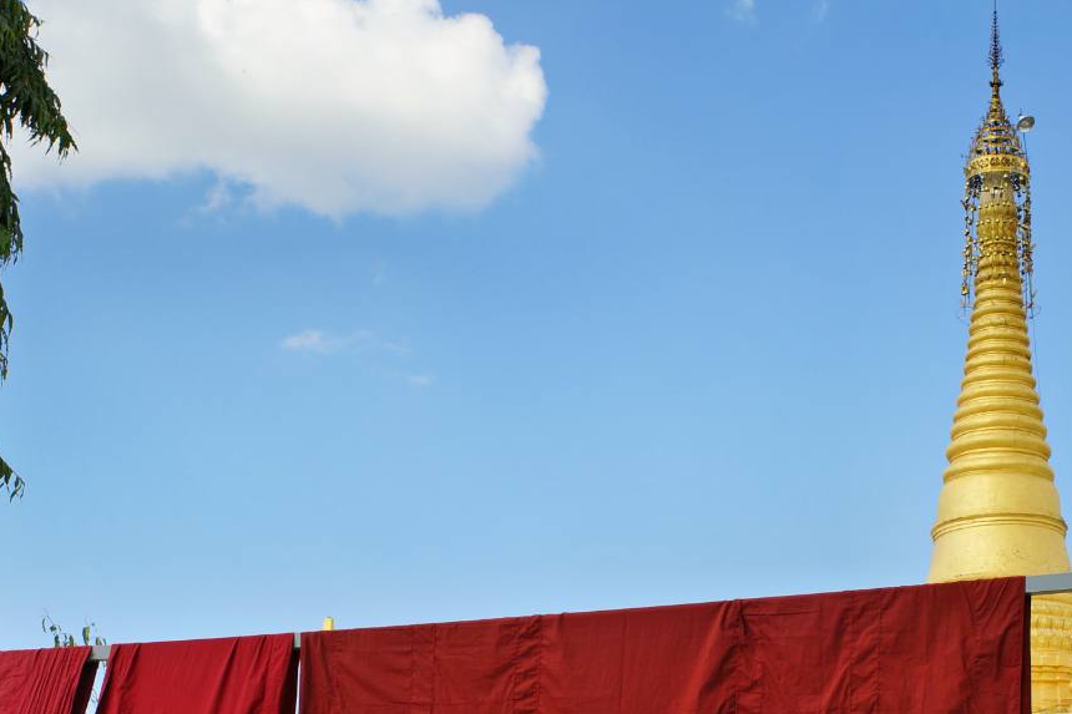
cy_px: 616
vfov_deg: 20.0
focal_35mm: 67
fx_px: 1995
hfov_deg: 30.1
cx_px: 601
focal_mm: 30
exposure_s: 1/100
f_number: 11
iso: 100
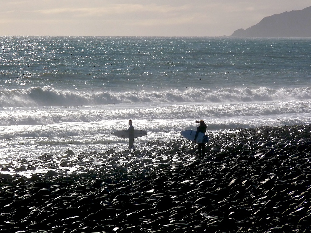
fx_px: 3225
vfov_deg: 4.1
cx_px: 144
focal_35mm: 359
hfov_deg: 5.5
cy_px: 120
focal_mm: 55.8
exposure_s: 1/1300
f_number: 8
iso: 100
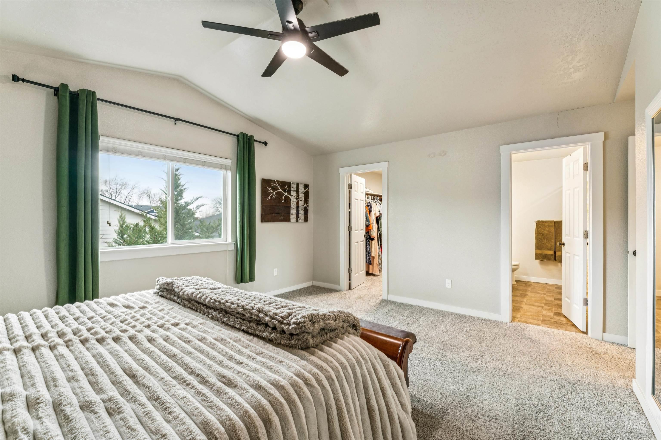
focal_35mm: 16
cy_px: 220
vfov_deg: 75.1
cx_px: 330
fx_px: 286
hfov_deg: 98.2
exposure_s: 1/4
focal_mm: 15.6
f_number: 13
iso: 400
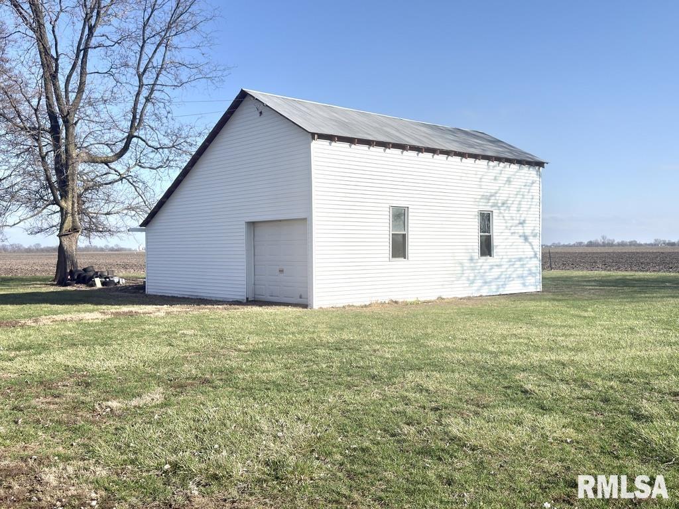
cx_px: 340
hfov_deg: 52.6
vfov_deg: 40.7
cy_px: 254
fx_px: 687
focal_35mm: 35
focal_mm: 6.76
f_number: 1.78
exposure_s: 1/5882
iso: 64
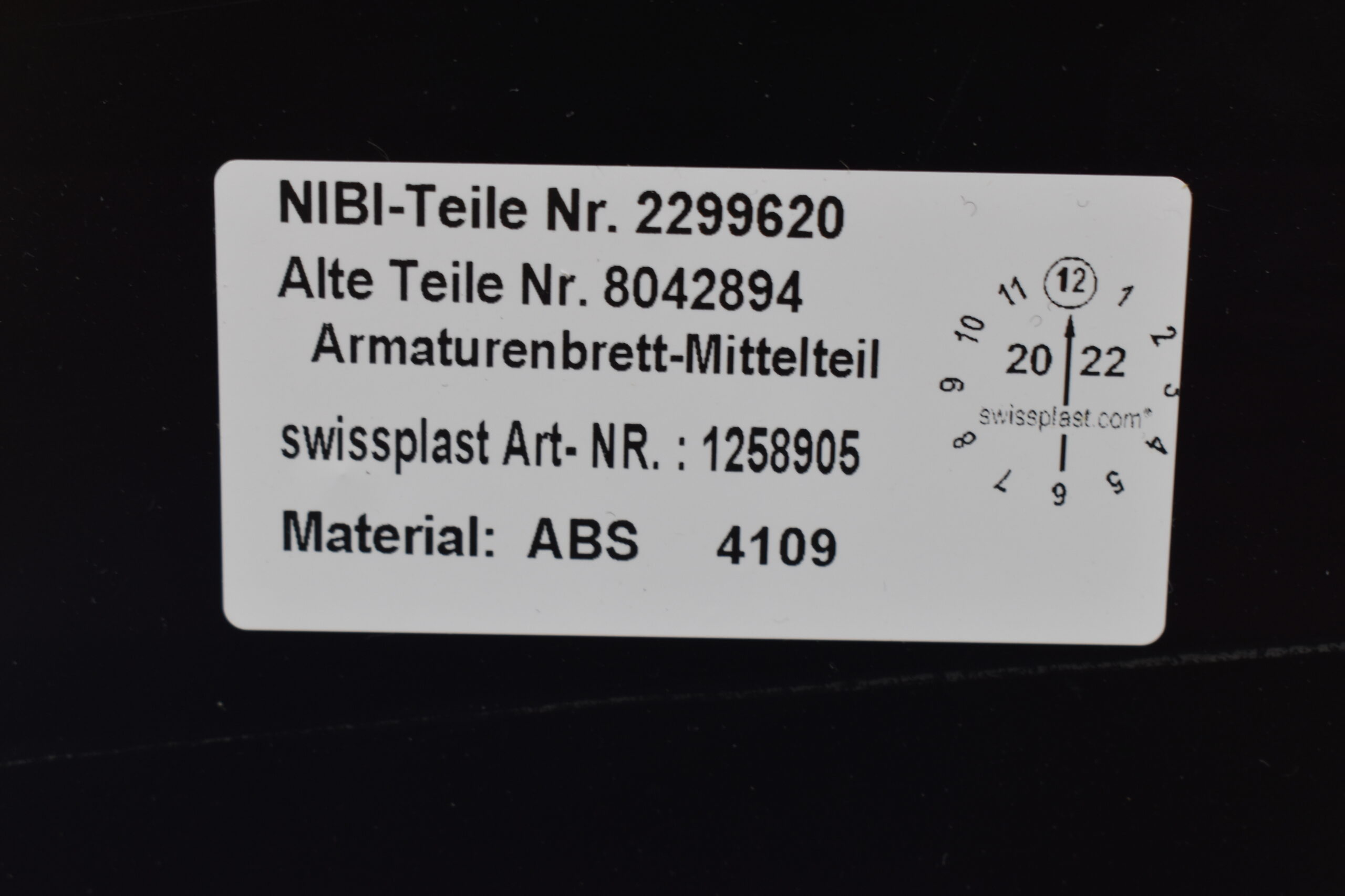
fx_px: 2354
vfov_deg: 21.6
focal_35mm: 63
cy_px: 448
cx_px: 672
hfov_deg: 31.9
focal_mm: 42
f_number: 7.1
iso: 400
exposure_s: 1/60
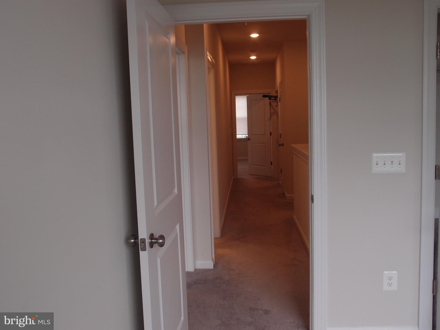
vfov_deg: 44.2
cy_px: 165
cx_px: 220
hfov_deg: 56.8
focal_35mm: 32
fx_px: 407
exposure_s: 1/125
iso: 100
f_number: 2.2
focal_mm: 6.87
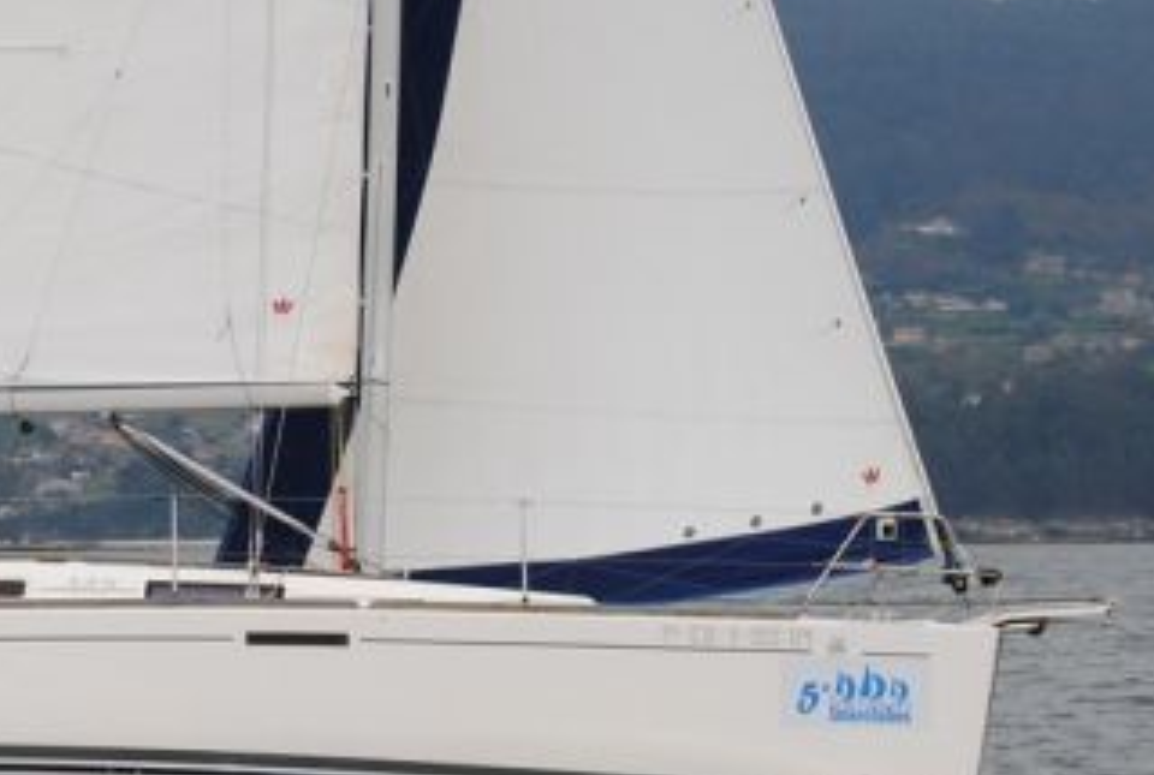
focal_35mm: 206
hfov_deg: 9.9
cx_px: 144
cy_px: 214
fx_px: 6627
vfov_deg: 6.7
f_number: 6.3
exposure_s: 1/160
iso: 100
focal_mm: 55
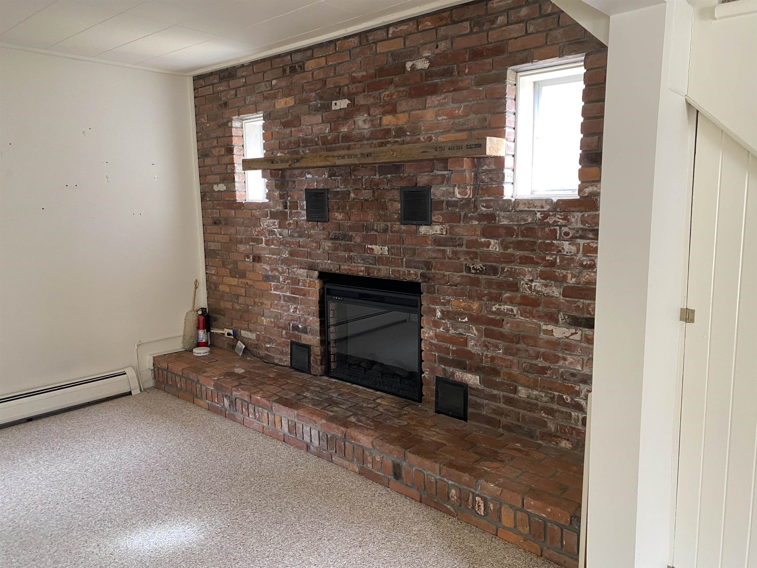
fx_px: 569
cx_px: 378
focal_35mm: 26
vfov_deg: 53.1
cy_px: 284
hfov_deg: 67.3
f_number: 1.8
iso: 200
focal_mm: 4.25
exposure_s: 1/60
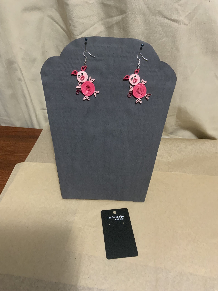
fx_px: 244
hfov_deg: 48.2
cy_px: 146
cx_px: 109
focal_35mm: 29
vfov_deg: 61.7
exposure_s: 1/60
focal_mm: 3
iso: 250
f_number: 1.8
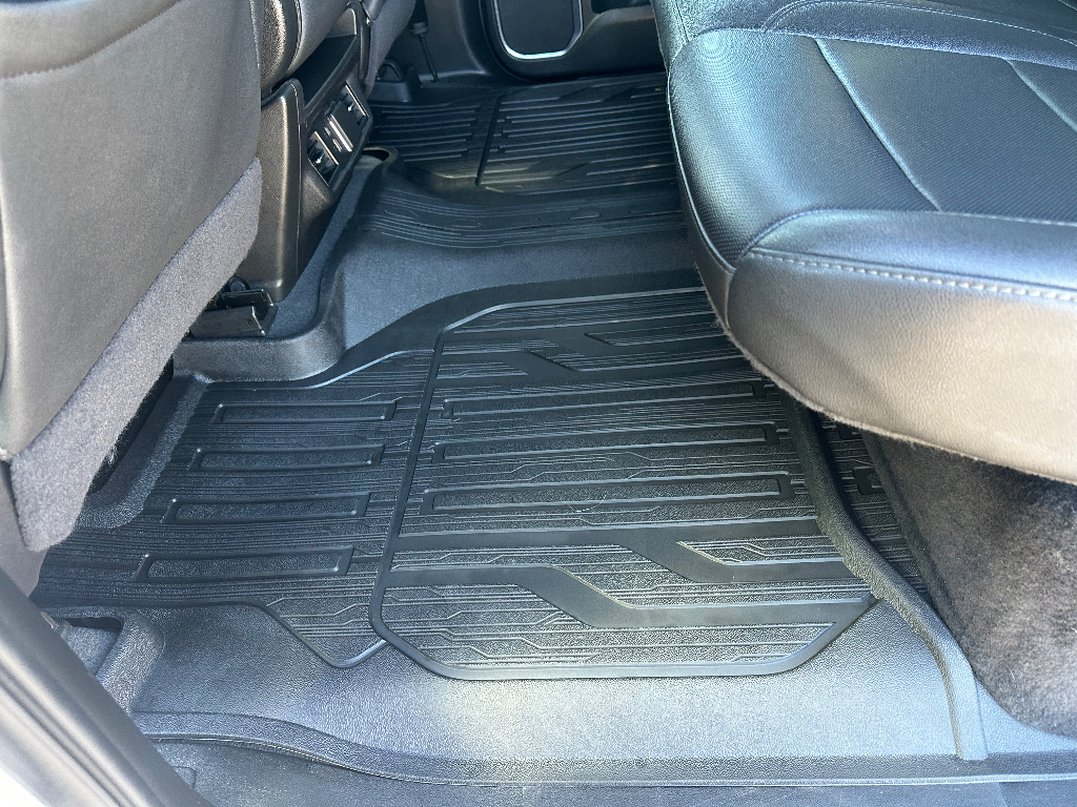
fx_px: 747
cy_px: 404
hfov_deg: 71.6
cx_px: 538
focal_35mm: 24
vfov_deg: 56.8
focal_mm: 6.86
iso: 250
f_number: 1.78
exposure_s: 1/60
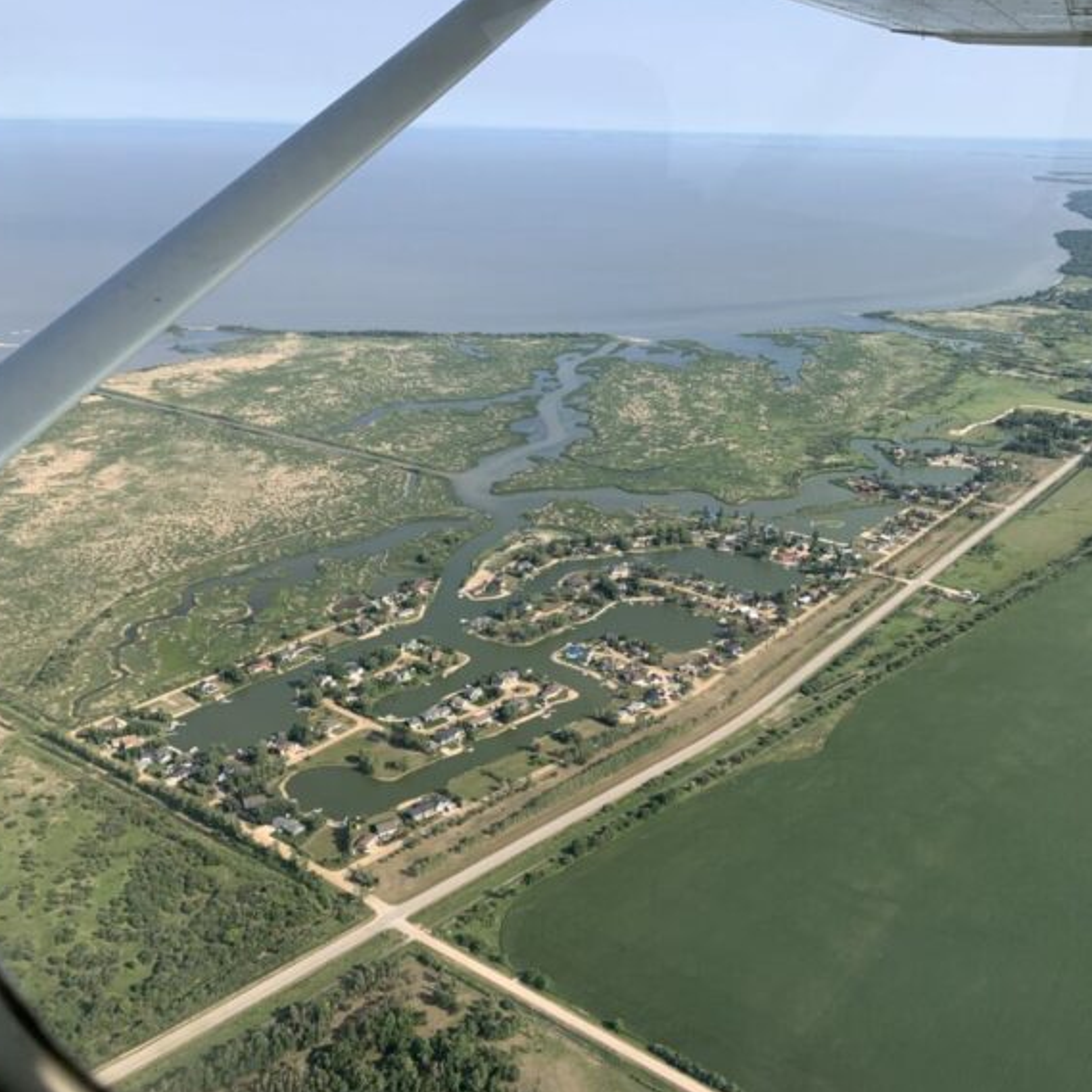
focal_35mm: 31
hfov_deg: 51.7
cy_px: 547
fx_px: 1106
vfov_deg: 52.5
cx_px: 710
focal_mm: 4.25
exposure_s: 1/1468
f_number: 1.8
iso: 25
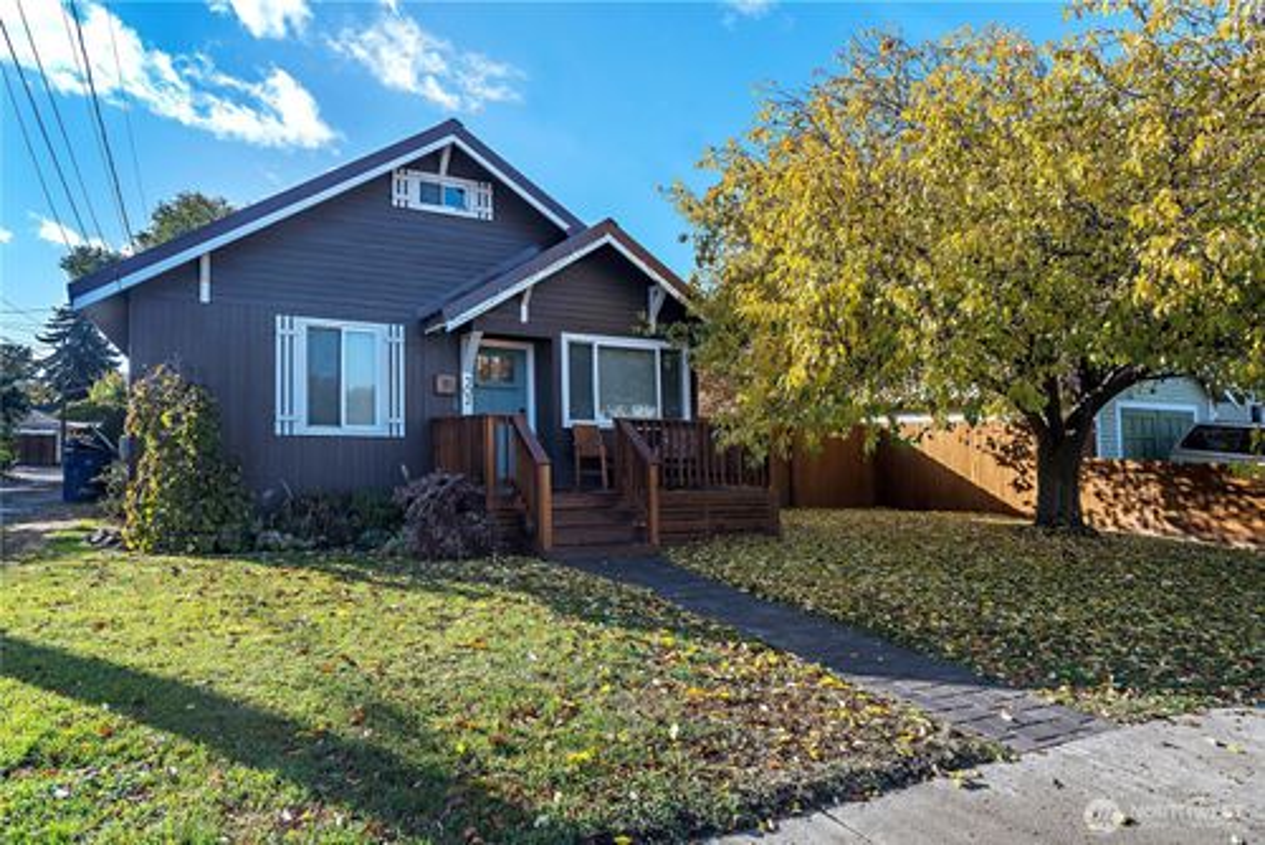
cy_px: 422
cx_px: 632
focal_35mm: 23
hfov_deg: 76.1
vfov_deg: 55.2
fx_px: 809
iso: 200
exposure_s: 1/250
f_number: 9
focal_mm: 23
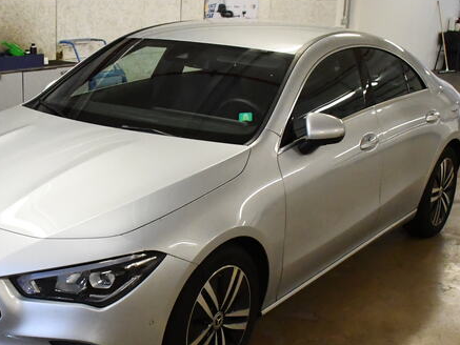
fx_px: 758
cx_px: 149
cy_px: 228
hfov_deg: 33.4
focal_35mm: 57
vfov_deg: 25.5
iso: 10000
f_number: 8
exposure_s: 1/250
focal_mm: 18
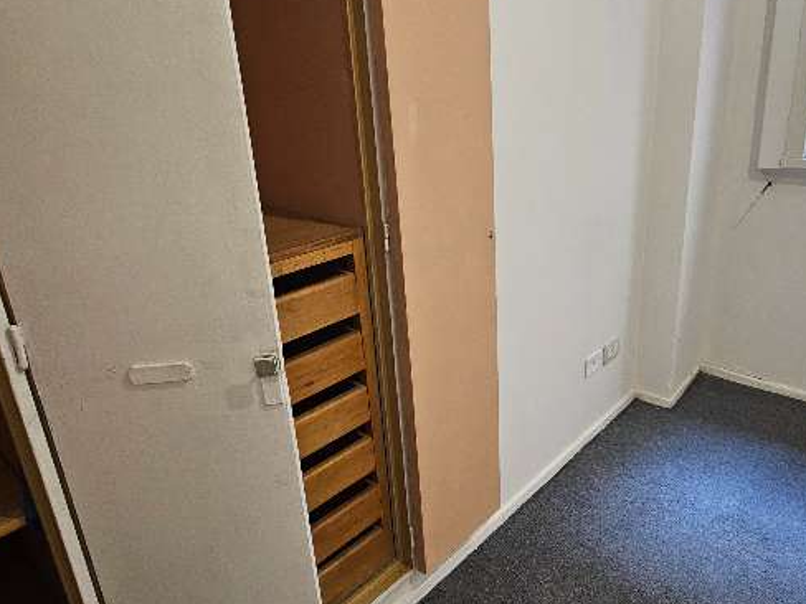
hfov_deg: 70.8
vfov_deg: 56.8
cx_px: 489
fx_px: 559
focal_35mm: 24
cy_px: 295
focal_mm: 2.2
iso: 320
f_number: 2.2
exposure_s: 1/50
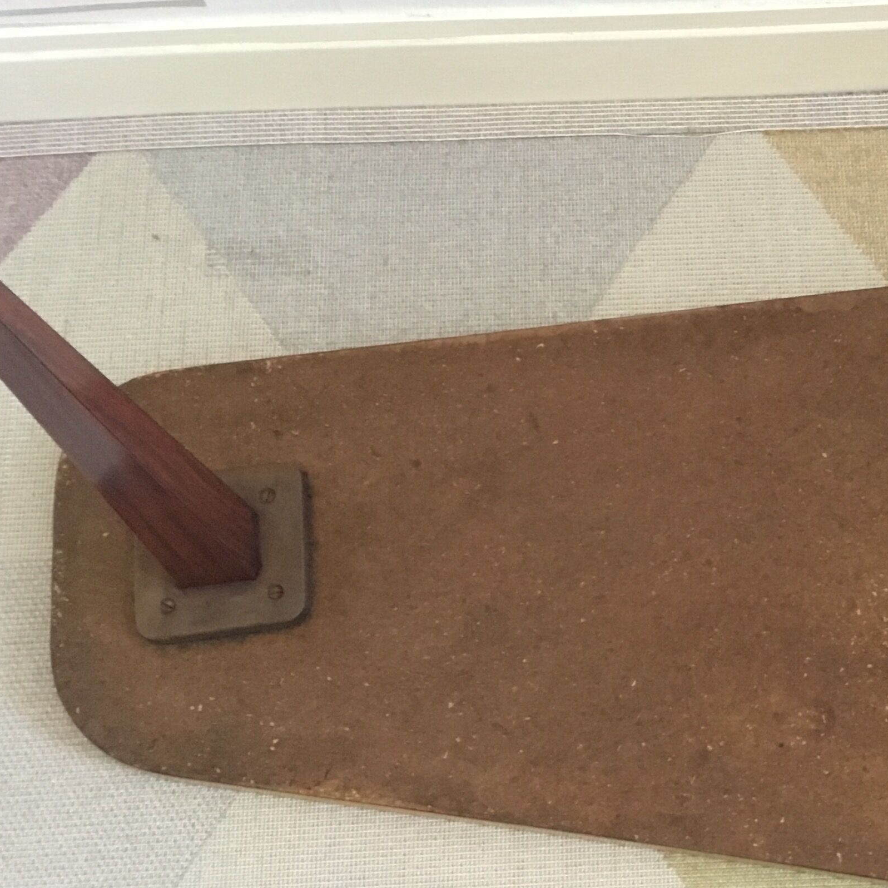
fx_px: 1625
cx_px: 735
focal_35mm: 56
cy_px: 449
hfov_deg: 29.7
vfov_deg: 30.6
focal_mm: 3.3
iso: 400
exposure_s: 1/17
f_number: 2.4
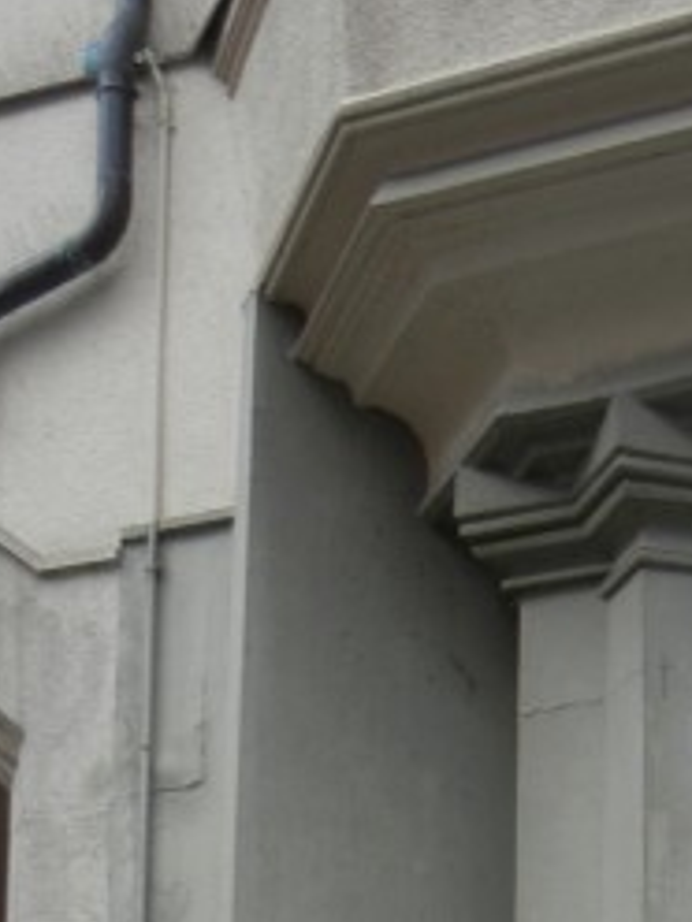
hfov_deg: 15.8
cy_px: 1231
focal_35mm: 93
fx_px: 2479
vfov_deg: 19.3
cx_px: 573
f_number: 3.5
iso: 160
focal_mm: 5.4
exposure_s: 1/241
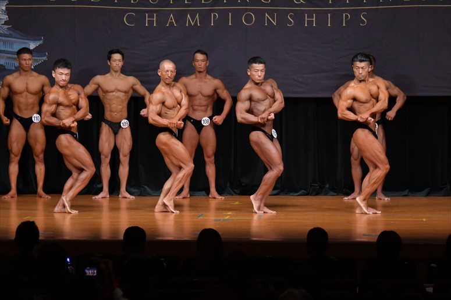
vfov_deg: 7.5
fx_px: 2291
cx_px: 226
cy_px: 150
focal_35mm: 183
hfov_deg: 11.2
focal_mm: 122
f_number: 5.6
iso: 4000
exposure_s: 1/400
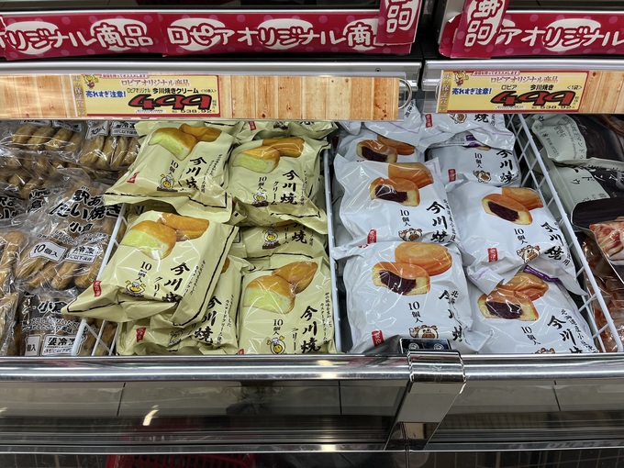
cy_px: 234
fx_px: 469
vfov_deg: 53.1
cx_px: 312
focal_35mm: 26
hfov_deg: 67.3
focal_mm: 5.1
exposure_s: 1/392
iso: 50
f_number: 1.6
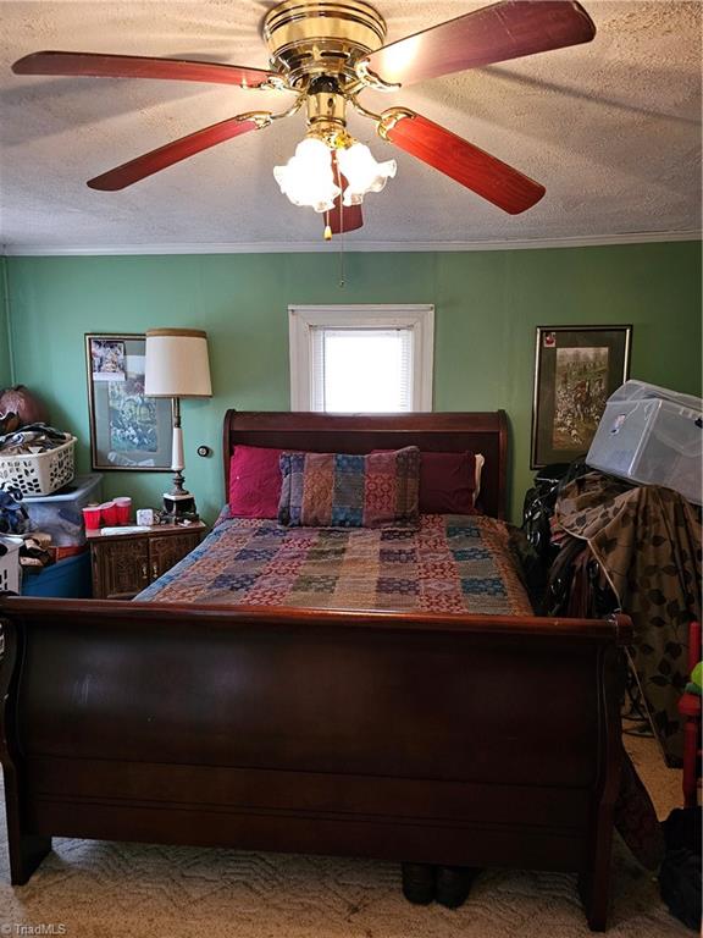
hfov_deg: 58.9
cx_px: 352
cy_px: 469
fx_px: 623
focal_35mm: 23
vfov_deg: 73.9
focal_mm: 6.3
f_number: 1.7
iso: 640
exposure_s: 1/24
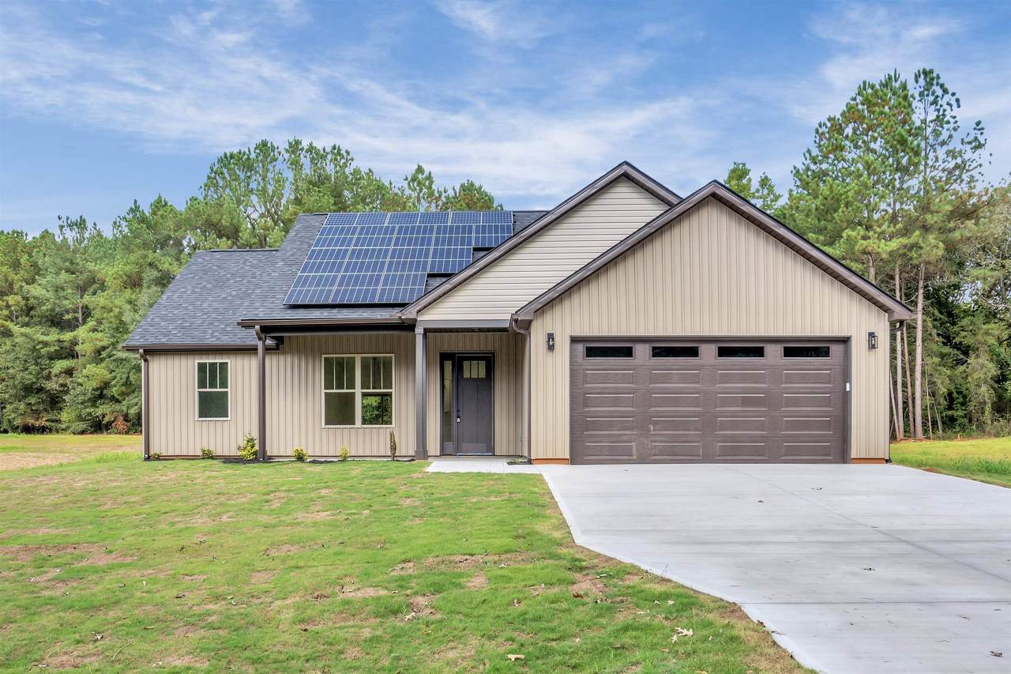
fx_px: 449
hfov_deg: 96.7
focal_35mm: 16
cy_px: 337
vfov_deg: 73.7
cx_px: 506
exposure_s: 1/100
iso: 320
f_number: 7.1
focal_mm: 16
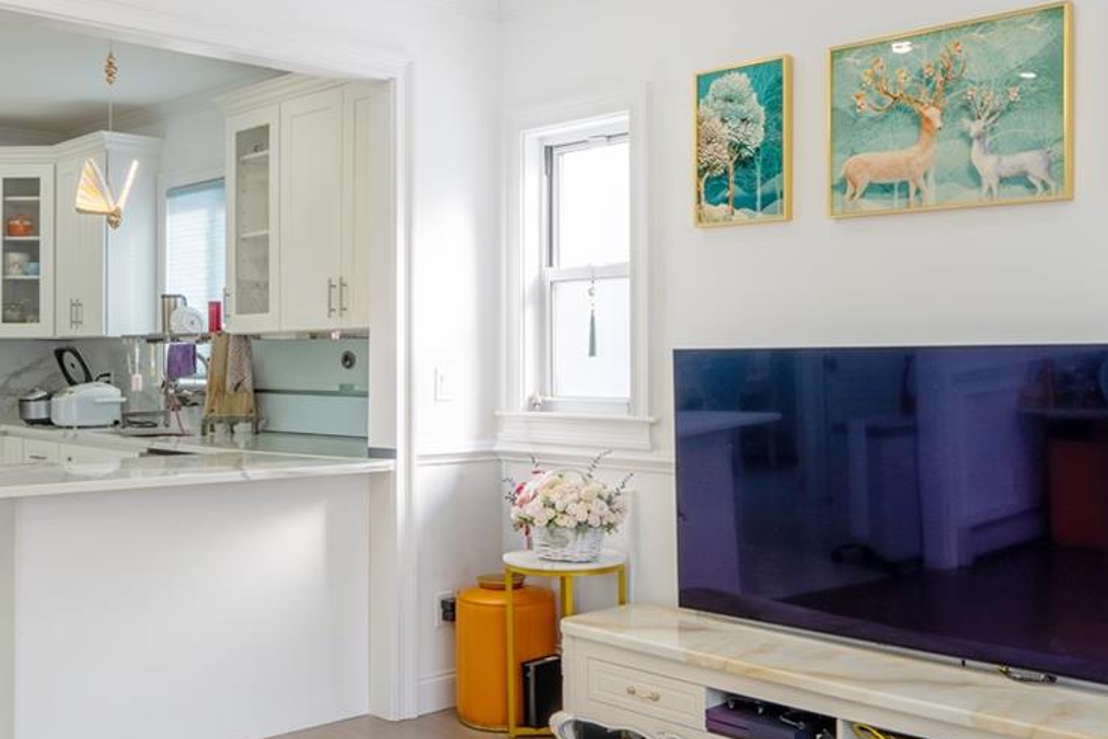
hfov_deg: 49.5
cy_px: 327
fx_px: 1200
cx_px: 493
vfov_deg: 34.2
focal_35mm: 39
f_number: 10
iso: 100
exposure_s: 1/60
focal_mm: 14
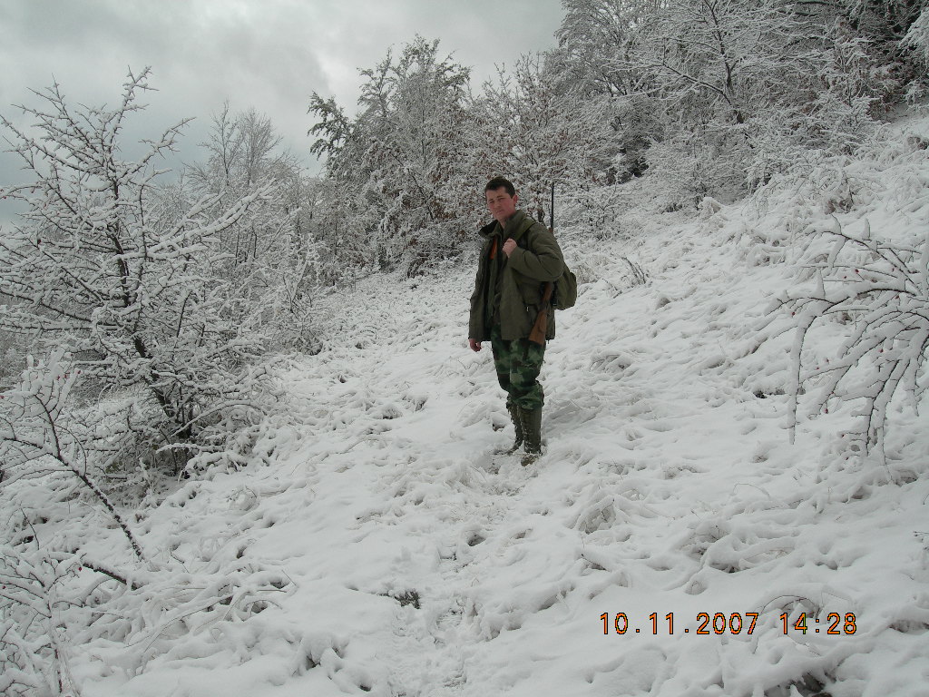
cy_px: 348
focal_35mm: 38
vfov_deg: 37.7
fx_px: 1020
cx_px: 464
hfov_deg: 49.0
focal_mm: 7.8
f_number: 4.8
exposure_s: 1/287
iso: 50
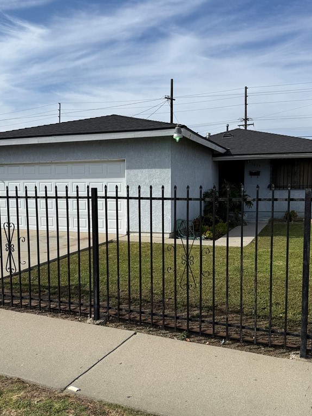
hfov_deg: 44.2
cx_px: 161
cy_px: 225
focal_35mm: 32
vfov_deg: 56.7
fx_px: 385
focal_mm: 6.76
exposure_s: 1/7353
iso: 80
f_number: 1.78
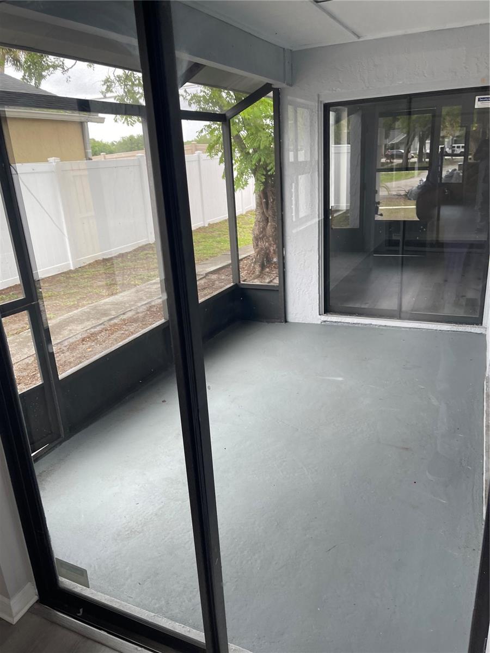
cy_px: 326
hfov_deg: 54.9
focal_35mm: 25
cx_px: 245
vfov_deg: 69.4
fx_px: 472
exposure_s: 1/121
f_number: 1.6
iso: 40
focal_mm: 5.1
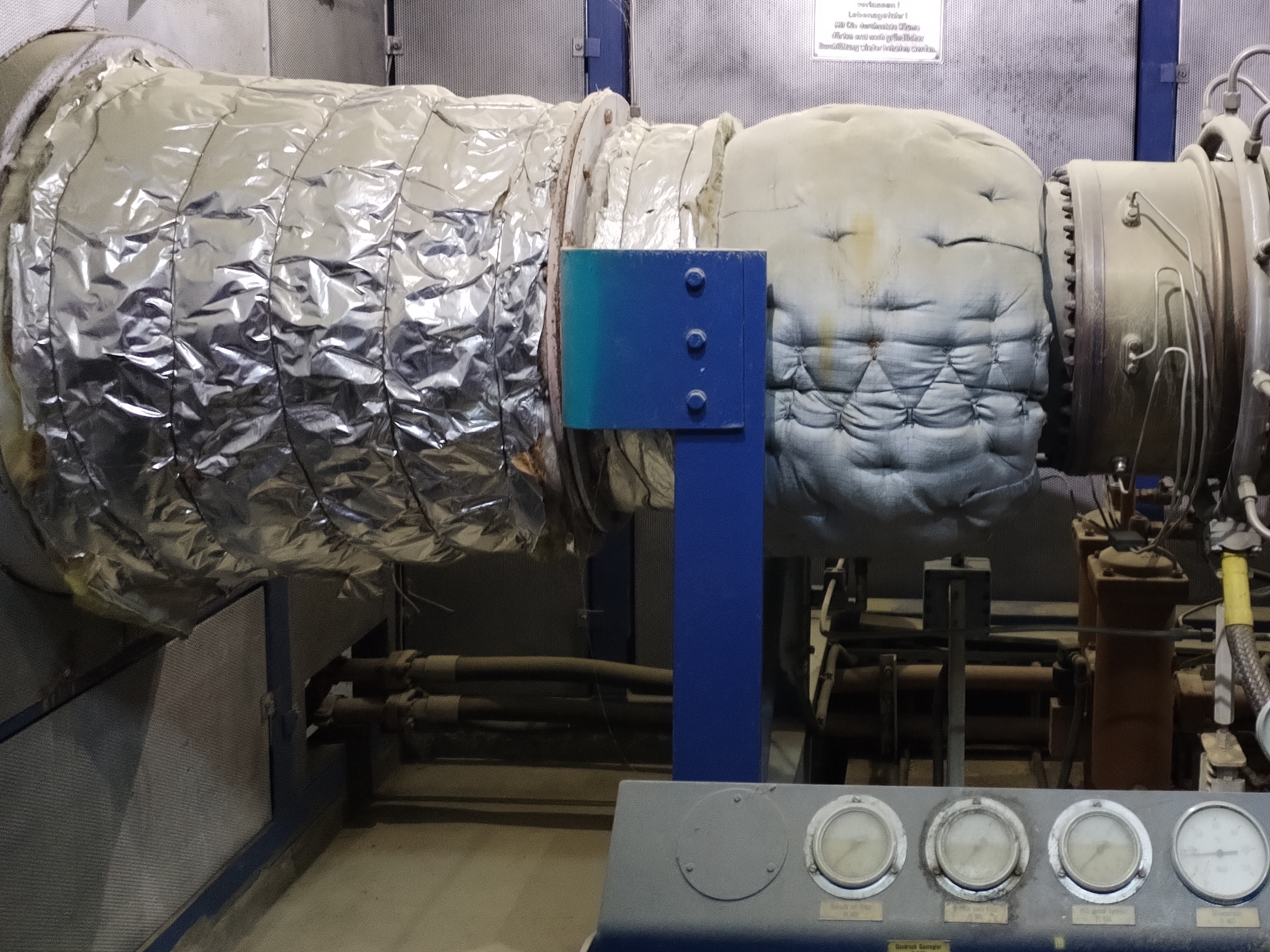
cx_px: 926
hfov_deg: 45.4
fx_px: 1467
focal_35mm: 40
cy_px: 334
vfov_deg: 35.7
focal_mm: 4.75
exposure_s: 1/33.3
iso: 793
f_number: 1.8
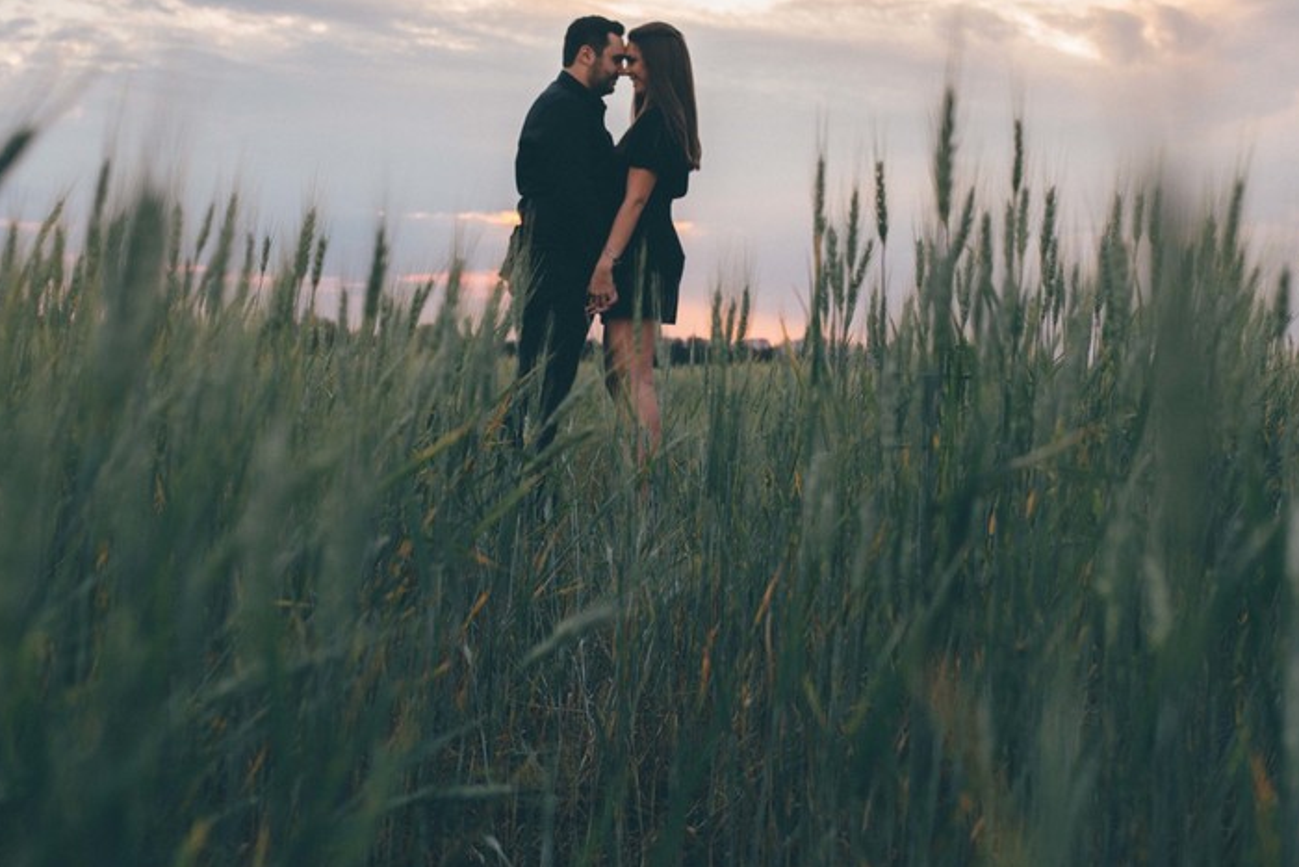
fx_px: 2165
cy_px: 265
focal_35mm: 60
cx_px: 598
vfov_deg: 22.5
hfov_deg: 33.4
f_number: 4
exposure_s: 1/100
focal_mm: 35
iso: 100
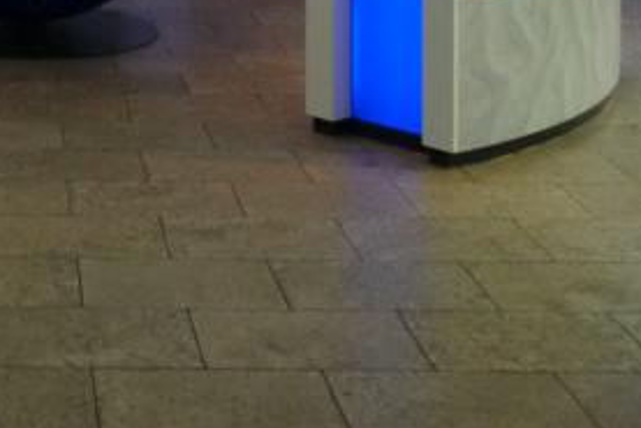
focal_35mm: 81
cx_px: -46
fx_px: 1443
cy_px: -261
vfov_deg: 15.3
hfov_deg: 23.6
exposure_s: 1/30
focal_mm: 4.8
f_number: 2.8
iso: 320
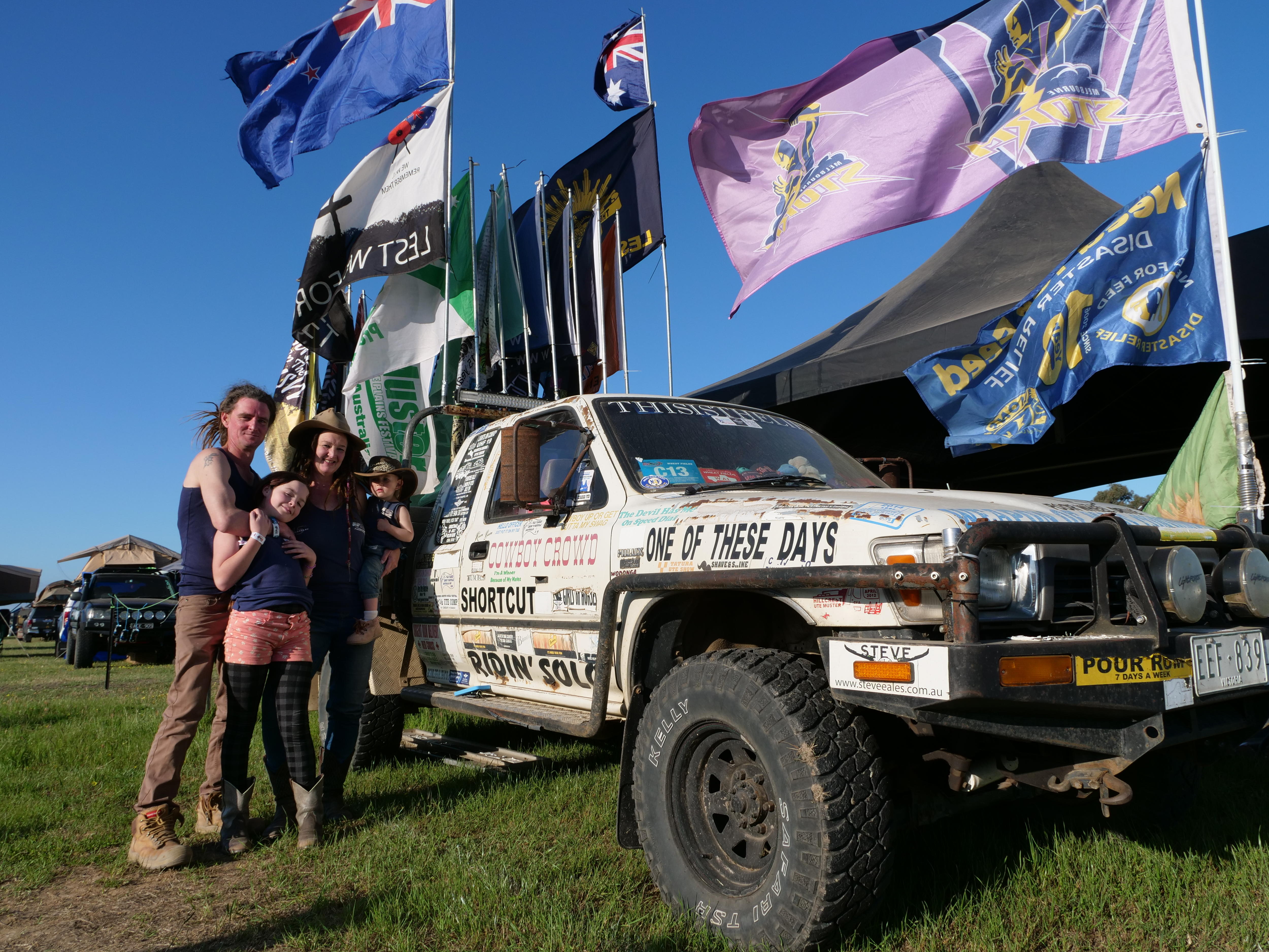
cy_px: 476
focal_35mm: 24
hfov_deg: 71.6
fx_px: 880
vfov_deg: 56.8
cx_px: 634
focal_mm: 12
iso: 200
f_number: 7.1
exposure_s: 1/800
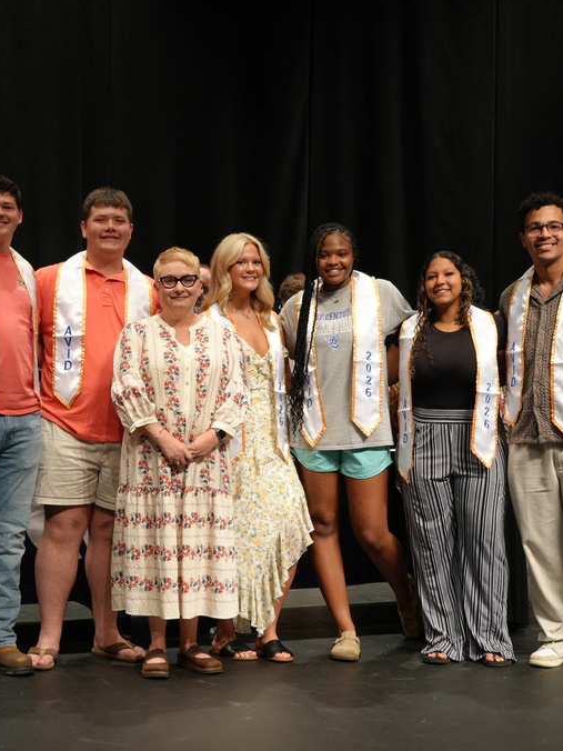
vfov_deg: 28.7
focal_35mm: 68
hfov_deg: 21.6
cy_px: 375
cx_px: 202
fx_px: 1469
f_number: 4
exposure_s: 1/160
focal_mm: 31
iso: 1000
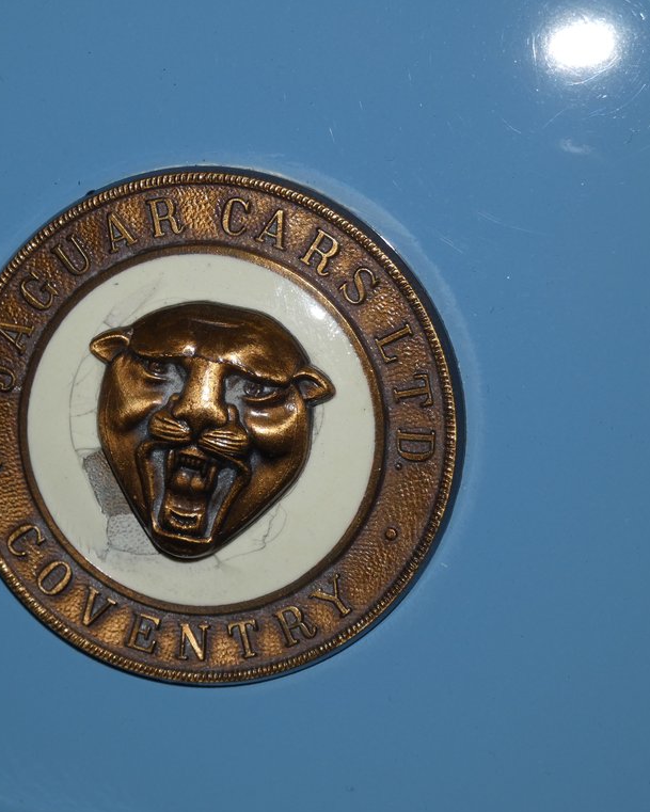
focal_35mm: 193
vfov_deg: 10.0
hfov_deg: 8.0
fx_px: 4640
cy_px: 409
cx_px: 213
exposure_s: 1/250
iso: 80
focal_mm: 26.3
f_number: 5.4
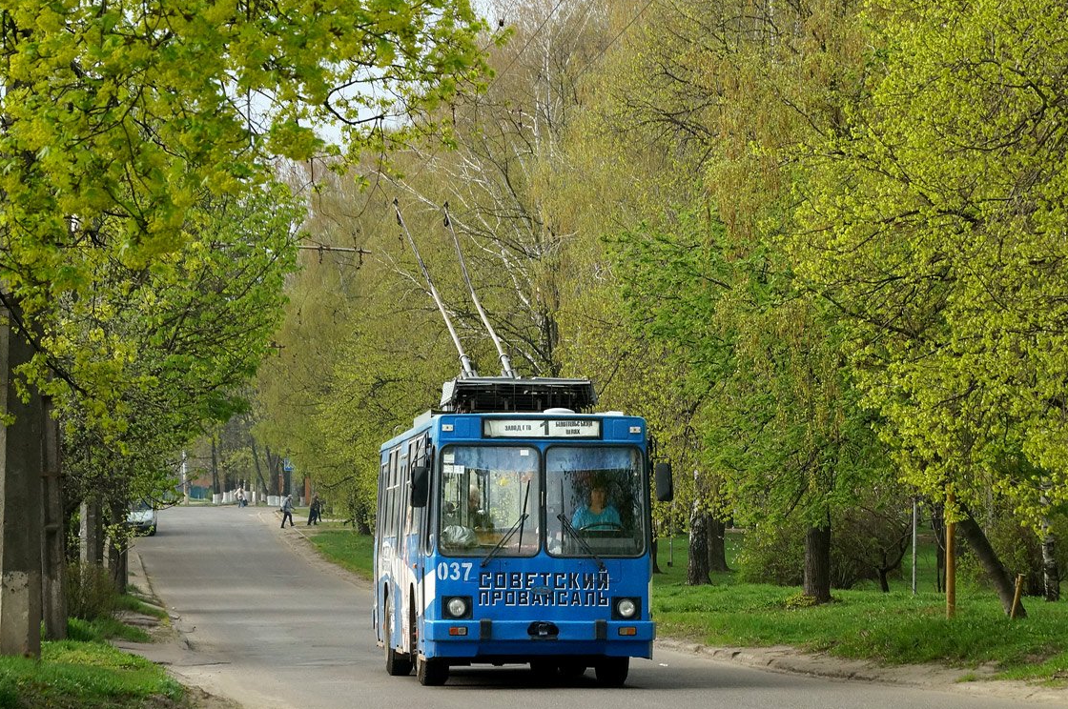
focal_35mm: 121
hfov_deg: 17.0
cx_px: 527
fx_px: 3572
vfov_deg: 11.3
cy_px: 368
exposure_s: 1/500
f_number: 9
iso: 800
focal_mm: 75
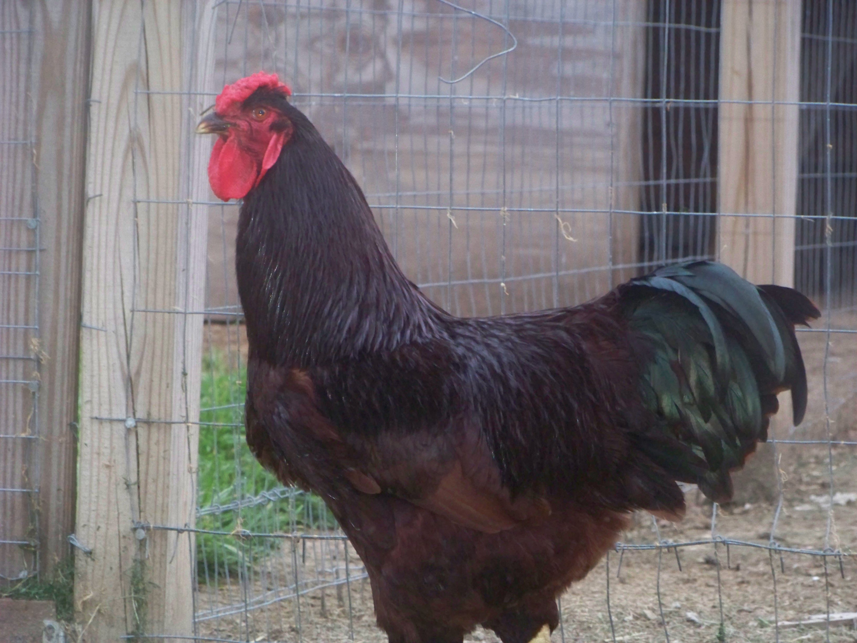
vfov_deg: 6.0
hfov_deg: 8.0
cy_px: 322
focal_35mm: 247
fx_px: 6115
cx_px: 428
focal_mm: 39.8
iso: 400
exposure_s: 1/40
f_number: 3.6
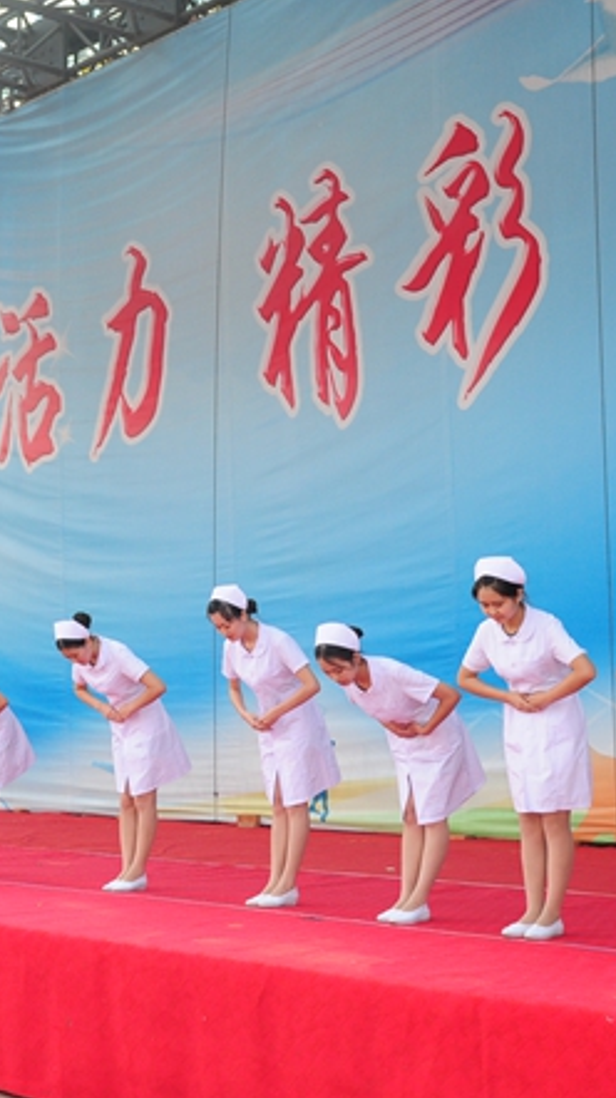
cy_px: 554
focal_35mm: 58
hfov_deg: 20.3
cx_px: 62
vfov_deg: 36.0
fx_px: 1687
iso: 400
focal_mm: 24
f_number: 7.1
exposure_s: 1/250
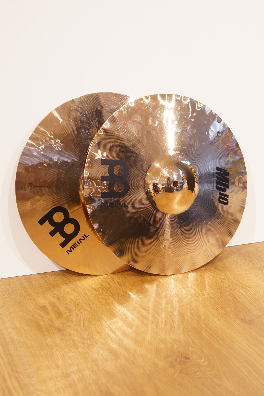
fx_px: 742
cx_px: 132
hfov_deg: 20.2
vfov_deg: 29.9
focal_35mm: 68
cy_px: 198
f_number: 5
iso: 100
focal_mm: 45
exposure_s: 1/6
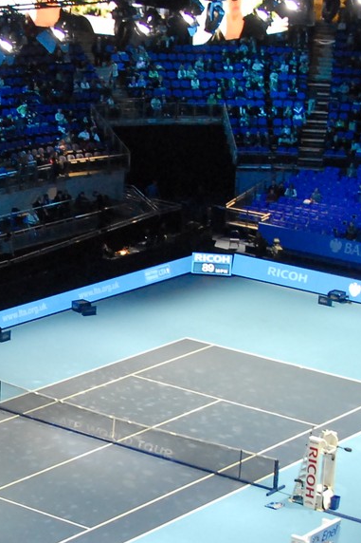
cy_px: 369
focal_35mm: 122
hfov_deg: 11.1
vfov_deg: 16.7
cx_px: 1
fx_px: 1836
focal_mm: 24
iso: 800
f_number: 3.8
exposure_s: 1/20
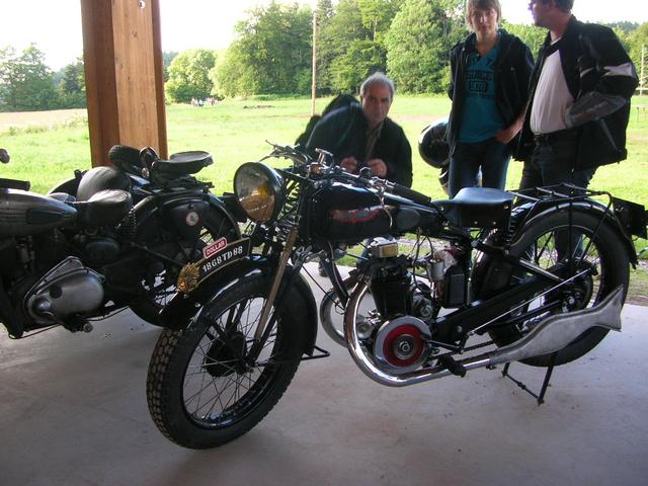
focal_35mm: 35
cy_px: 243
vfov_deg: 40.7
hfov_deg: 52.6
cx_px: 324
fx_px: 655
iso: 50
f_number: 2.8
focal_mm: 5.8
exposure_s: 1/48.1
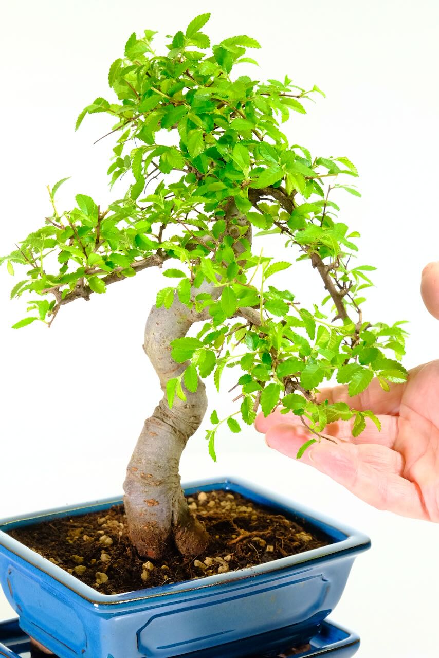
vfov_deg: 23.9
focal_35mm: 85
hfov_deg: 16.1
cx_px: 220
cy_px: 329
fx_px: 1554
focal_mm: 56.5
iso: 1600
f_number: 8
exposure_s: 1/50
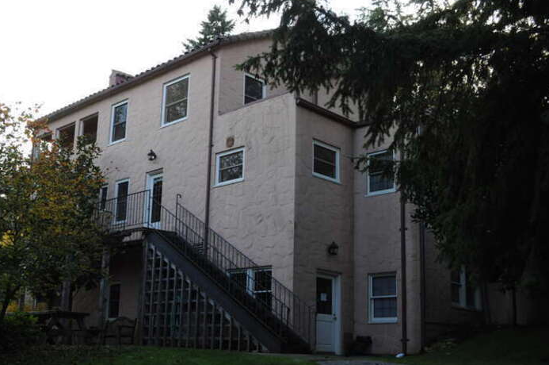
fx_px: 685
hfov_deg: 43.6
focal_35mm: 45
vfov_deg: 29.8
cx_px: 236
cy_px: 199
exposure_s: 1/400
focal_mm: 26
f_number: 6.3
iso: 800
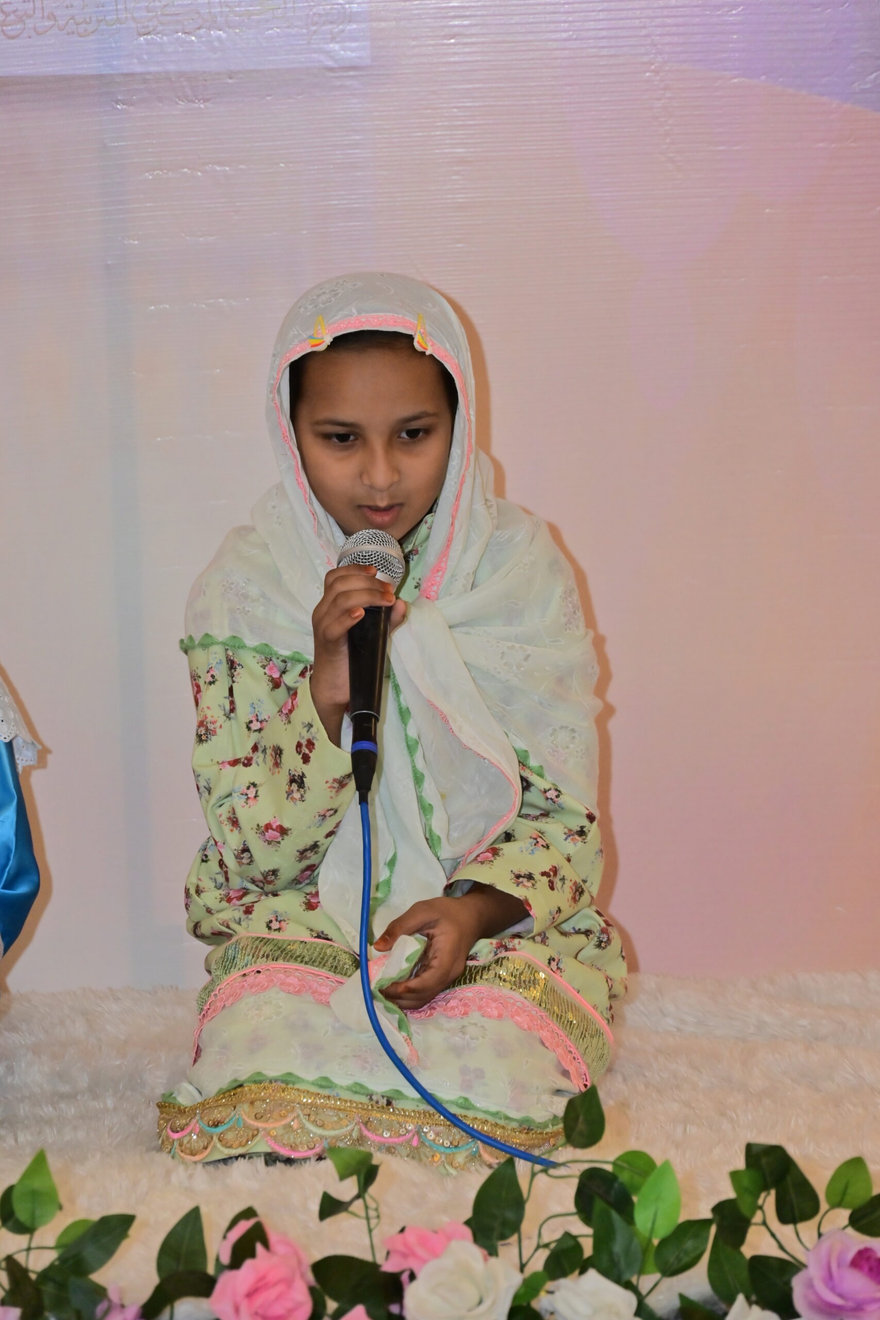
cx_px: 440
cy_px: 660
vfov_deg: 10.3
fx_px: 7332
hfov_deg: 6.9
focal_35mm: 200
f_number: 8
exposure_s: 1/125
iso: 1600
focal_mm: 200
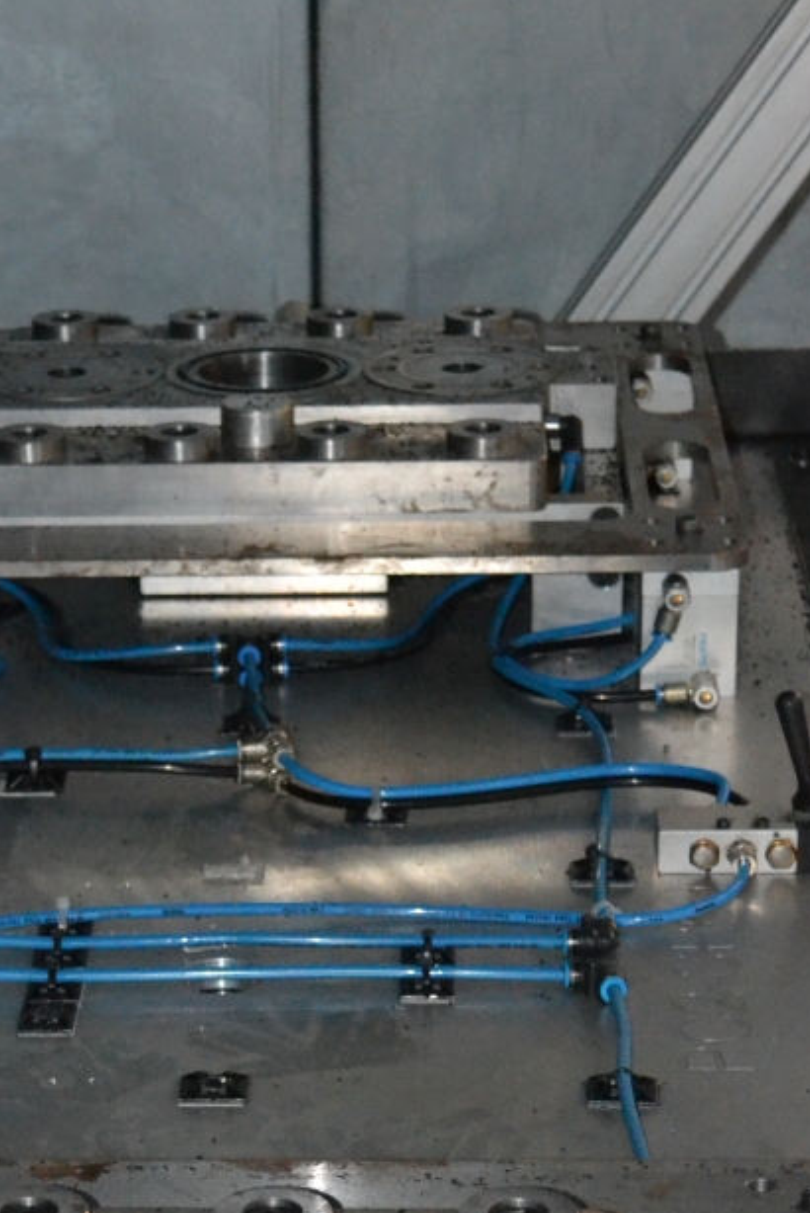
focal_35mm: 125
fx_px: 4214
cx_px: 106
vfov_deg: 16.2
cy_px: 1037
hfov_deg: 10.9
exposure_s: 1/60
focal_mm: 32
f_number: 4.8
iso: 3200
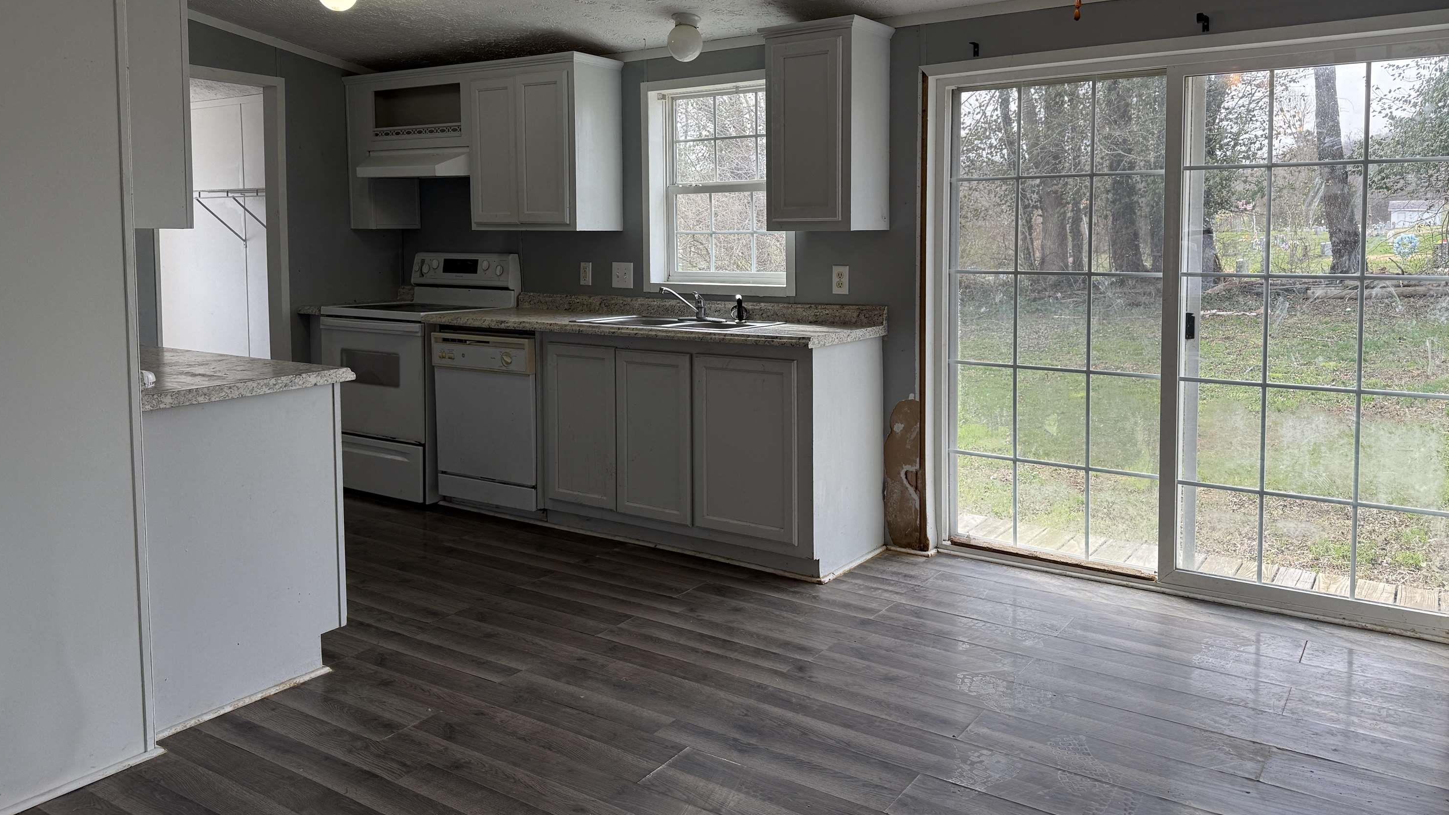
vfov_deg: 42.4
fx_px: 1037
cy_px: 286
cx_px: 741
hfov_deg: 69.9
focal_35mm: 27
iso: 64
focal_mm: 6.76
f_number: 1.78
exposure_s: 1/162
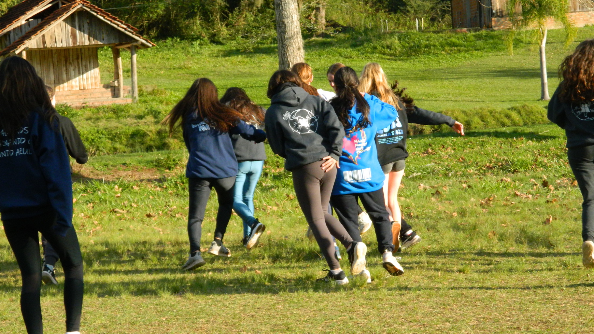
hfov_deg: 17.0
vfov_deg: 9.6
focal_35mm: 126
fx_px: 1985
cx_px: 305
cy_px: 184
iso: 200
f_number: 4.5
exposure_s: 1/500
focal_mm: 18.6
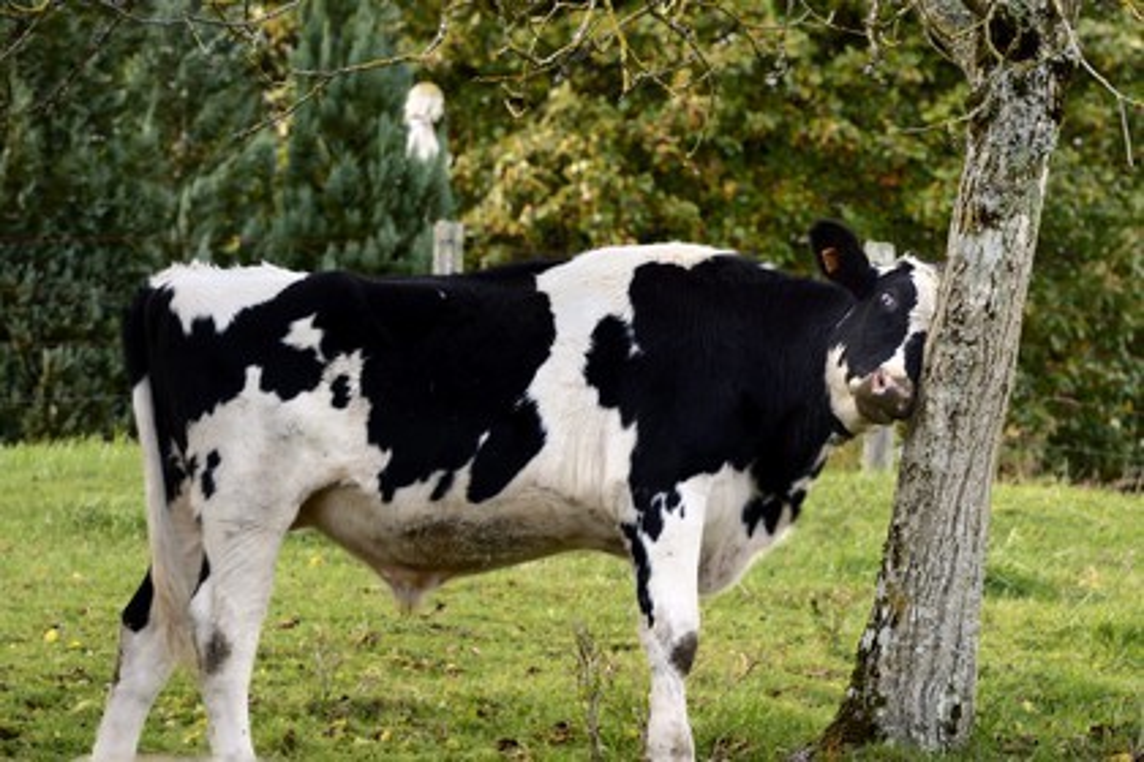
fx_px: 4290
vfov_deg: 10.2
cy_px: 381
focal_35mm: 135
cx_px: 572
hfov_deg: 15.2
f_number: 7.1
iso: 400
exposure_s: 1/160
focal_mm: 135
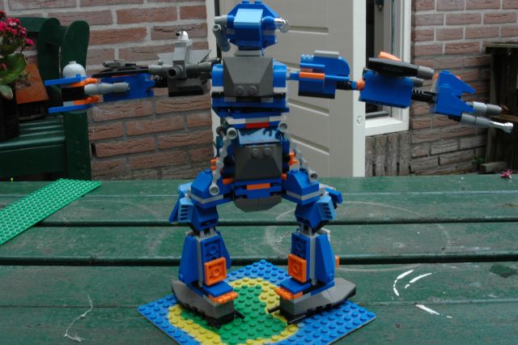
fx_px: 604
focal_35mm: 42
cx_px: 259
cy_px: 172
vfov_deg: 31.9
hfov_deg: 46.4
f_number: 22
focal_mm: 28
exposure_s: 1/50
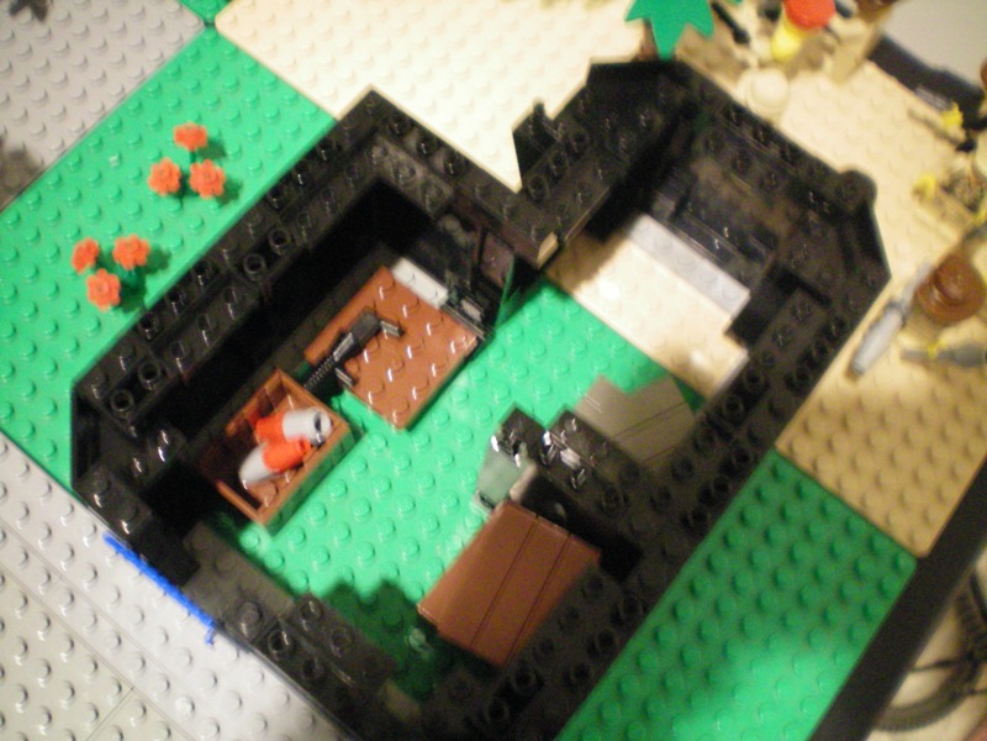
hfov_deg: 49.0
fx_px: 1083
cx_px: 494
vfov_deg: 37.7
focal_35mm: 38
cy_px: 370
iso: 400
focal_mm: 6.3
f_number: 3.1
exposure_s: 1/6
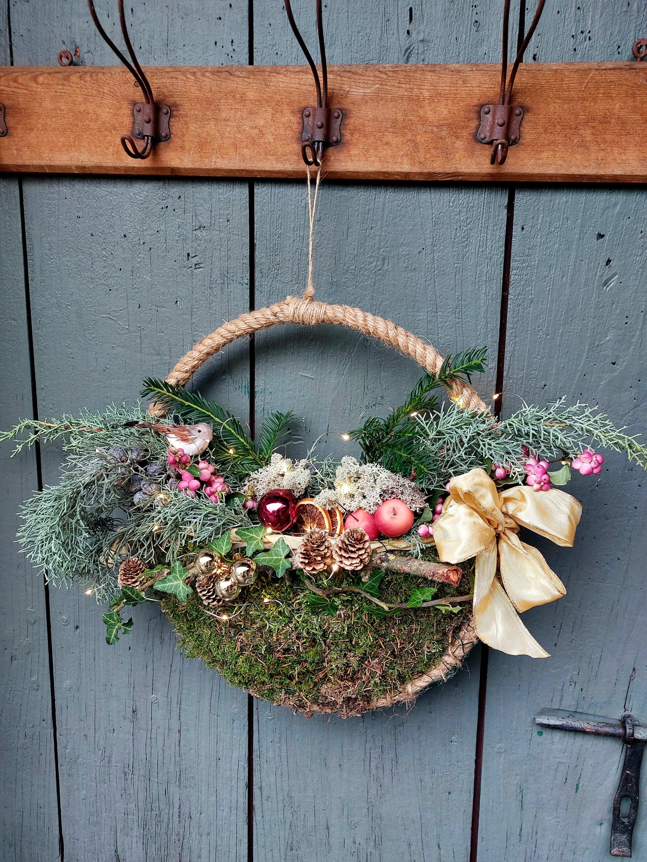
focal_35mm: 24
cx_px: 324
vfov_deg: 71.6
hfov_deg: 56.8
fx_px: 598
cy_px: 431
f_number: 1.8
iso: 200
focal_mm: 5.23
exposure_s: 1/60.2
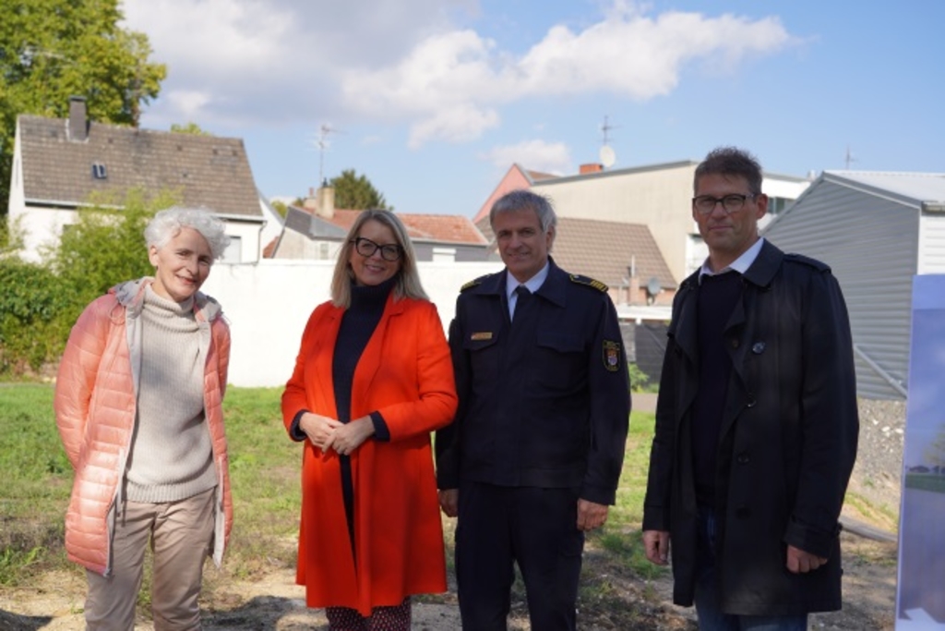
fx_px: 1050
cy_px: 316
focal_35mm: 40
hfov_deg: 48.5
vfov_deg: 33.4
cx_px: 472
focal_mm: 40
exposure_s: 1/640
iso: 100
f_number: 4.5
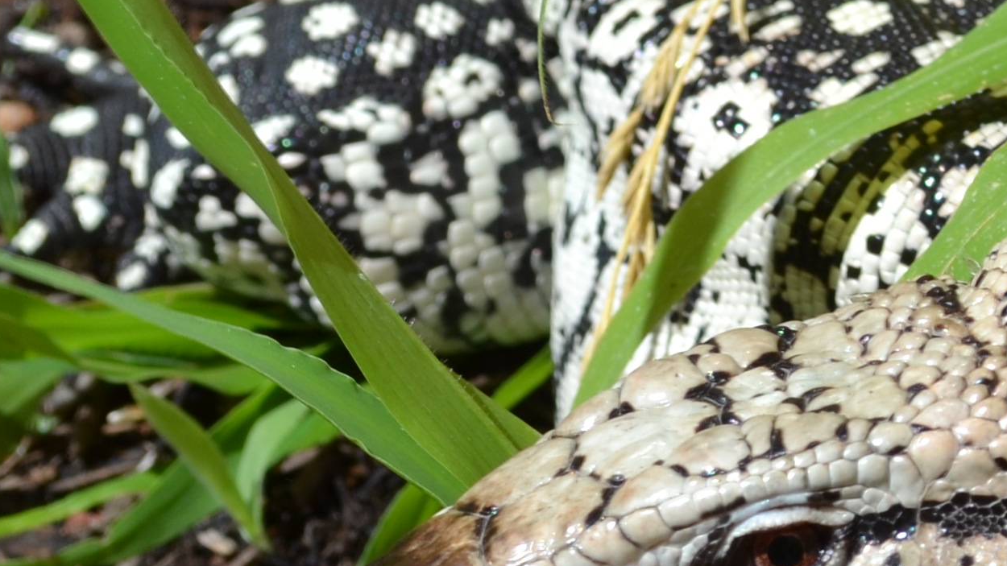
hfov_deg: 7.6
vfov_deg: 4.4
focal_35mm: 278
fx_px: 7423
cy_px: 680
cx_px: 1710
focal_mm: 48
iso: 100
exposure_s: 1/250
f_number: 8
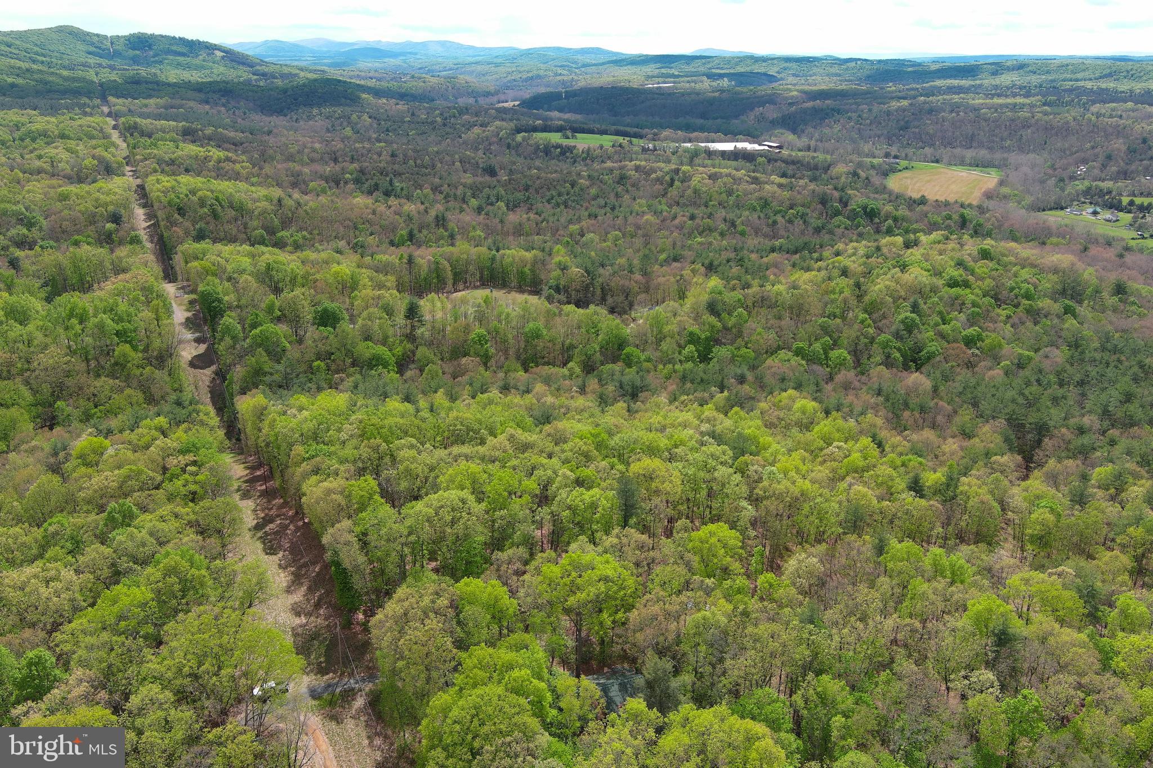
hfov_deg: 63.7
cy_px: 384
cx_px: 576
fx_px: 929
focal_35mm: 29
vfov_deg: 45.0
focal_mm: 10.57
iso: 100
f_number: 2.8
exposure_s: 1/835
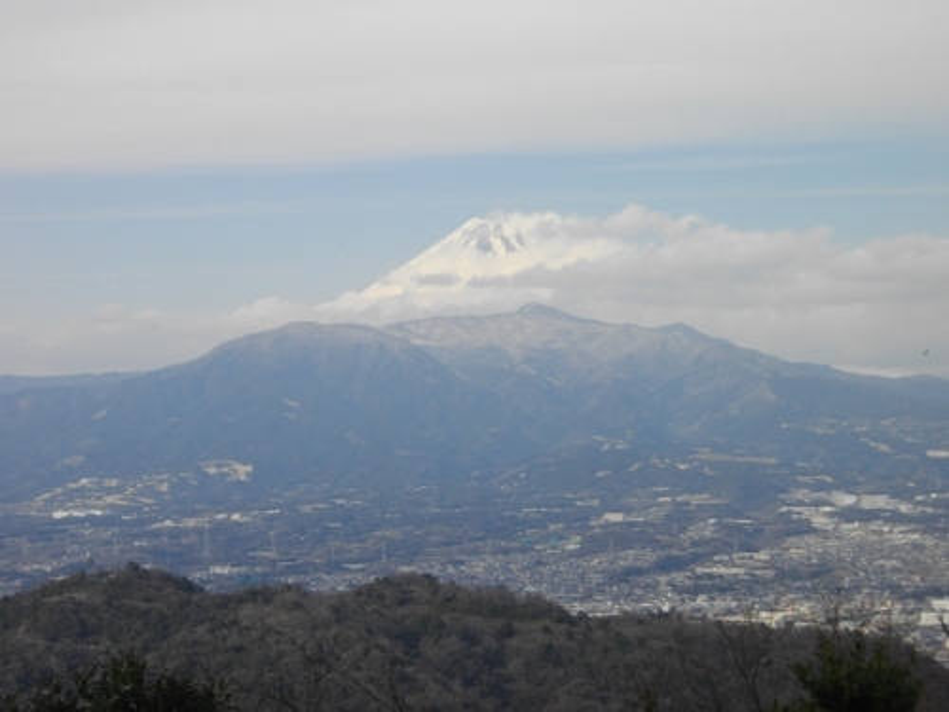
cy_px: 356
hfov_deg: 20.4
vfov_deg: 15.4
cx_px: 474
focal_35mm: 96
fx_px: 2632
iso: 100
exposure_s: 1/640
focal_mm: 17.1
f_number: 5.2
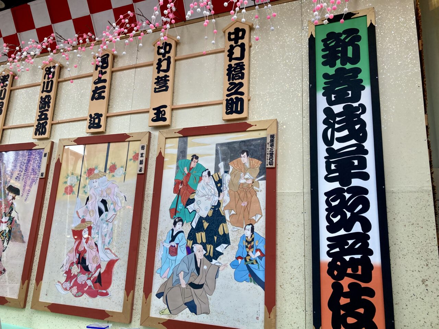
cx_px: 220
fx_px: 355
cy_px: 164
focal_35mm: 28
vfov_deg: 49.7
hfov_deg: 63.4
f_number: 1.8
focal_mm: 3.99
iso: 80
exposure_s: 1/100
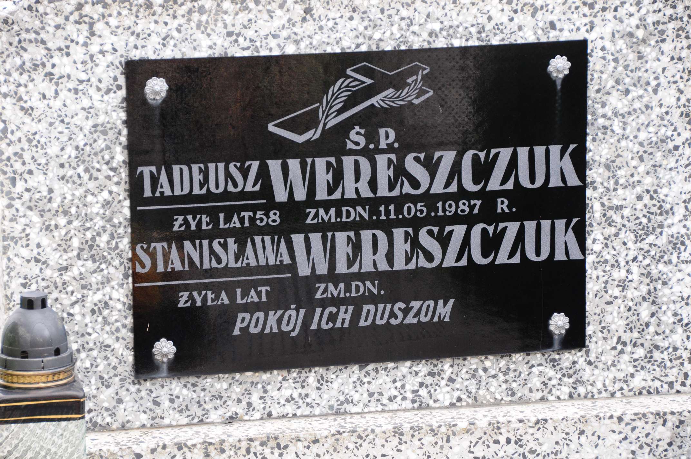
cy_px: 230
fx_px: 2732
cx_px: 346
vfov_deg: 9.6
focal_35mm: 142
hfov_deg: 14.4
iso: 640
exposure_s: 1/100
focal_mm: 95
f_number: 7.1
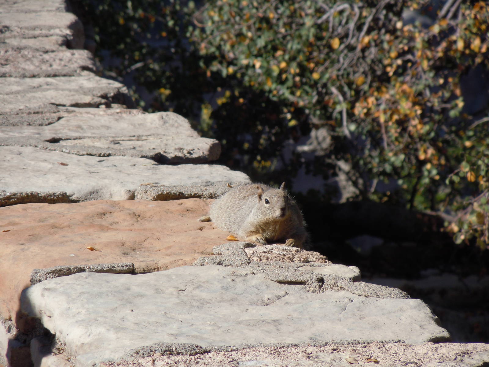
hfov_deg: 6.6
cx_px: 244
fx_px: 4238
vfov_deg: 5.0
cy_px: 184
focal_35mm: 300
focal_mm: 54
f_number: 5.6
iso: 100
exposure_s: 1/500
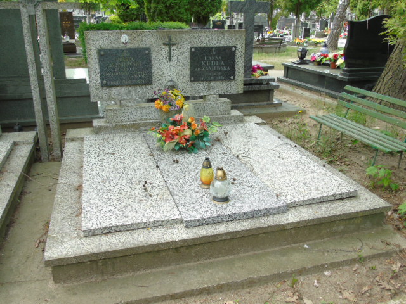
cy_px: 152
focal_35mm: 29
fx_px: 340
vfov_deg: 48.2
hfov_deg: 61.7
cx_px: 203
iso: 80
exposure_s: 1/125
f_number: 3.6
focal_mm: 5.2
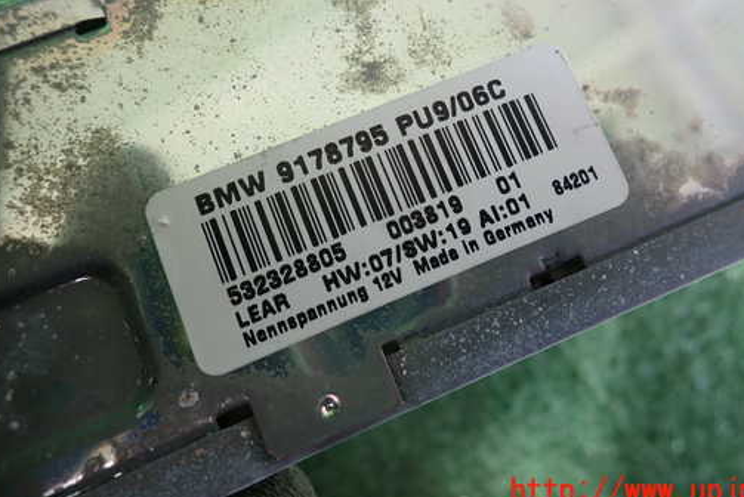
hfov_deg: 60.2
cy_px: 178
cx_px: 401
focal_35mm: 31
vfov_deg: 42.0
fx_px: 641
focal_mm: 4.5
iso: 100
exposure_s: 1/60
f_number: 2
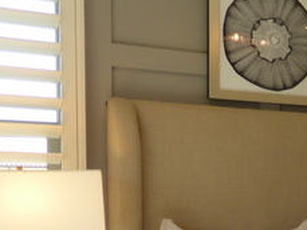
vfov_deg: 17.2
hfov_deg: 19.0
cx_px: 517
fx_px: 744
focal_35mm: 84
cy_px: 225
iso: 100
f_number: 3.3
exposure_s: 1/60
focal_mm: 4.3
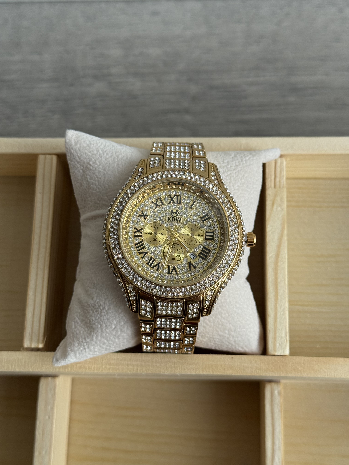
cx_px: 174
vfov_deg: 39.7
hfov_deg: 30.3
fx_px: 645
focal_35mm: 48
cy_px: 232
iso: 64
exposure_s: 1/681
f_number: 1.78
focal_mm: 6.76
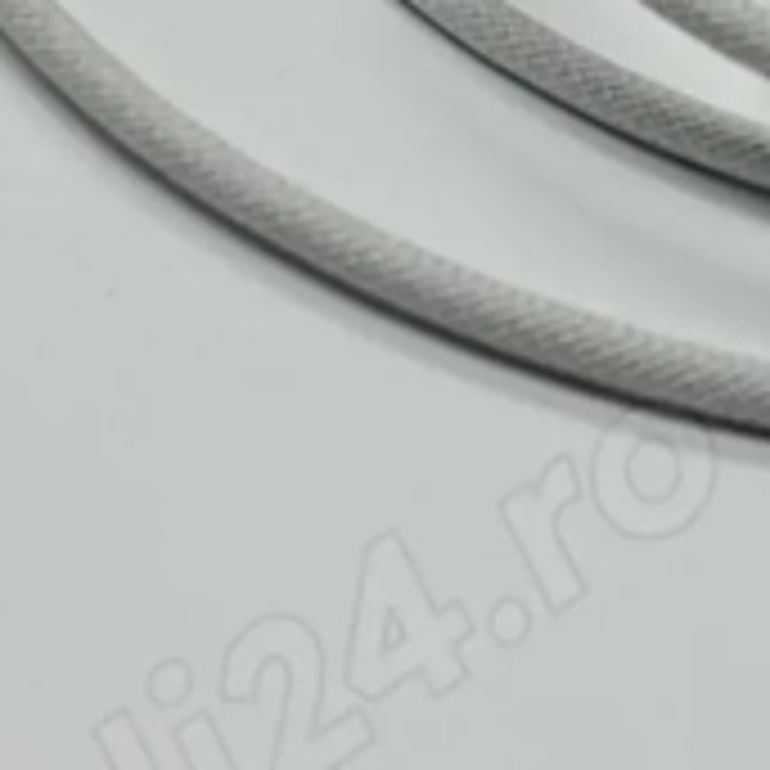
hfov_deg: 13.9
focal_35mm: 119
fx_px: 2995
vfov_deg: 13.9
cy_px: -304
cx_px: -297
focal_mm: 6.14
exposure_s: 1/100
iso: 64
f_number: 1.6
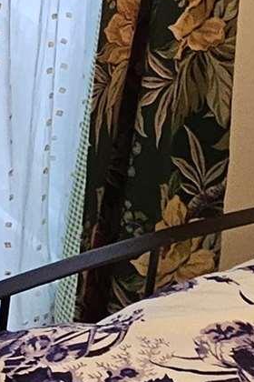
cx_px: -192
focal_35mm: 99
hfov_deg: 12.7
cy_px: -110
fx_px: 1048
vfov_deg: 19.1
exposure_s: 1/60
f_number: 2.2
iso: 400
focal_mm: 2.2
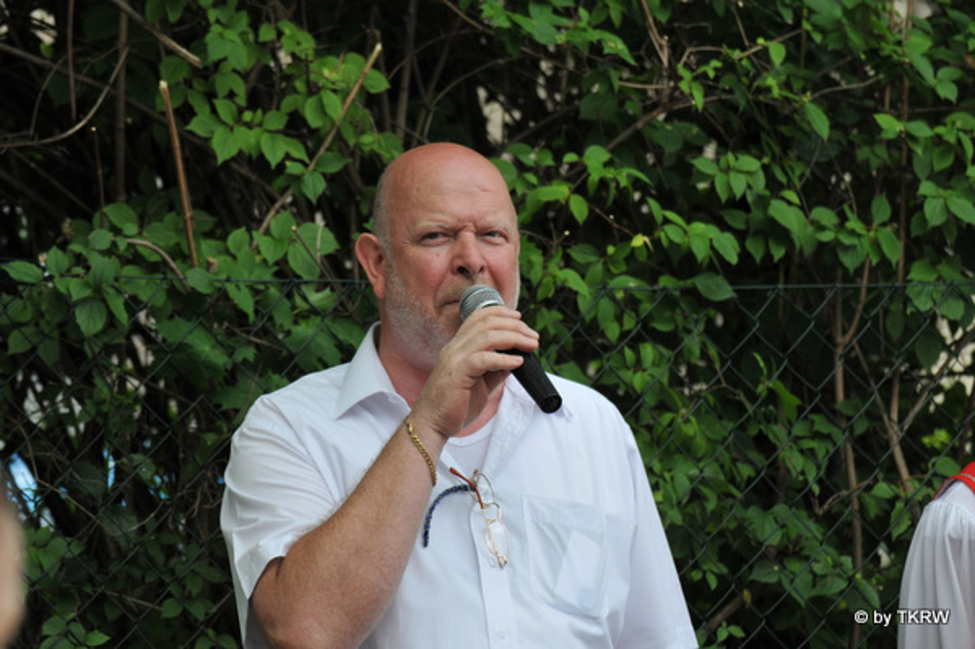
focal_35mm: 188
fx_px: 5074
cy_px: 324
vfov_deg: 7.3
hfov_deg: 11.0
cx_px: 488
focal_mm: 125
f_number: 4.5
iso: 450
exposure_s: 1/500
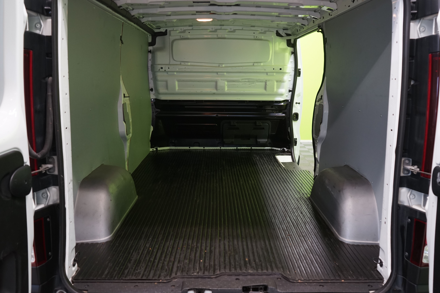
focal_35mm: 30
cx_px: 220
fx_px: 367
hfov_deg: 61.9
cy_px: 146
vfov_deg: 43.6
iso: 1250
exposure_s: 1/20
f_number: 5.6
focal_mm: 30
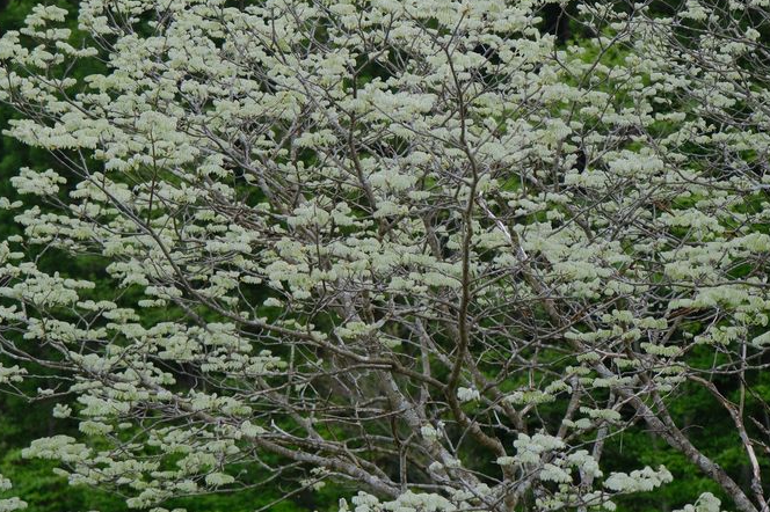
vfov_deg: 9.1
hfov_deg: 13.7
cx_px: 411
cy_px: 210
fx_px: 3207
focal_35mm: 150
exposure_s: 1/400
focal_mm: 80
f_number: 4
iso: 320
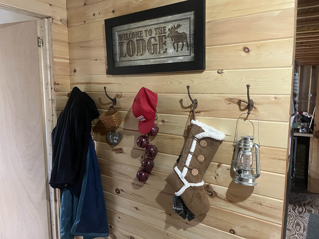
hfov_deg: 67.3
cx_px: 160
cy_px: 120
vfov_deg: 53.1
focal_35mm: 26
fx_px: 240
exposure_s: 1/40
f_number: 1.6
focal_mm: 5.1
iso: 500
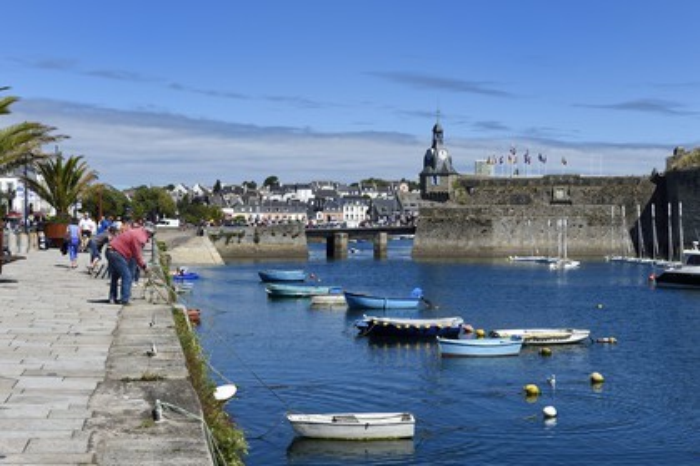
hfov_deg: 34.5
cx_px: 350
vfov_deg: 23.4
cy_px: 233
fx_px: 1128
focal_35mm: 58
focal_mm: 58
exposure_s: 1/320
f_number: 13
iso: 200
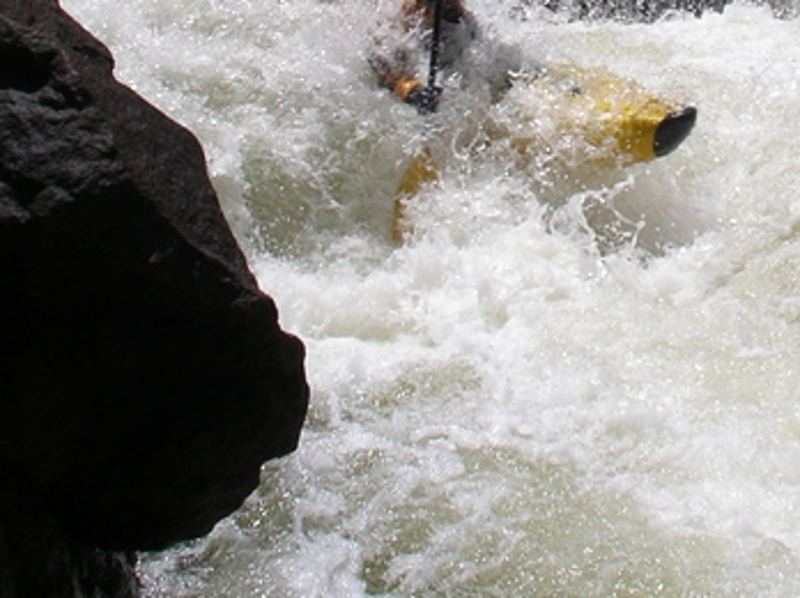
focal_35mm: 85
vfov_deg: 16.7
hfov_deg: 22.8
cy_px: -74
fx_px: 1962
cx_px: 598
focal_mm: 5.7
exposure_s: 1/400
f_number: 6.9
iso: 50
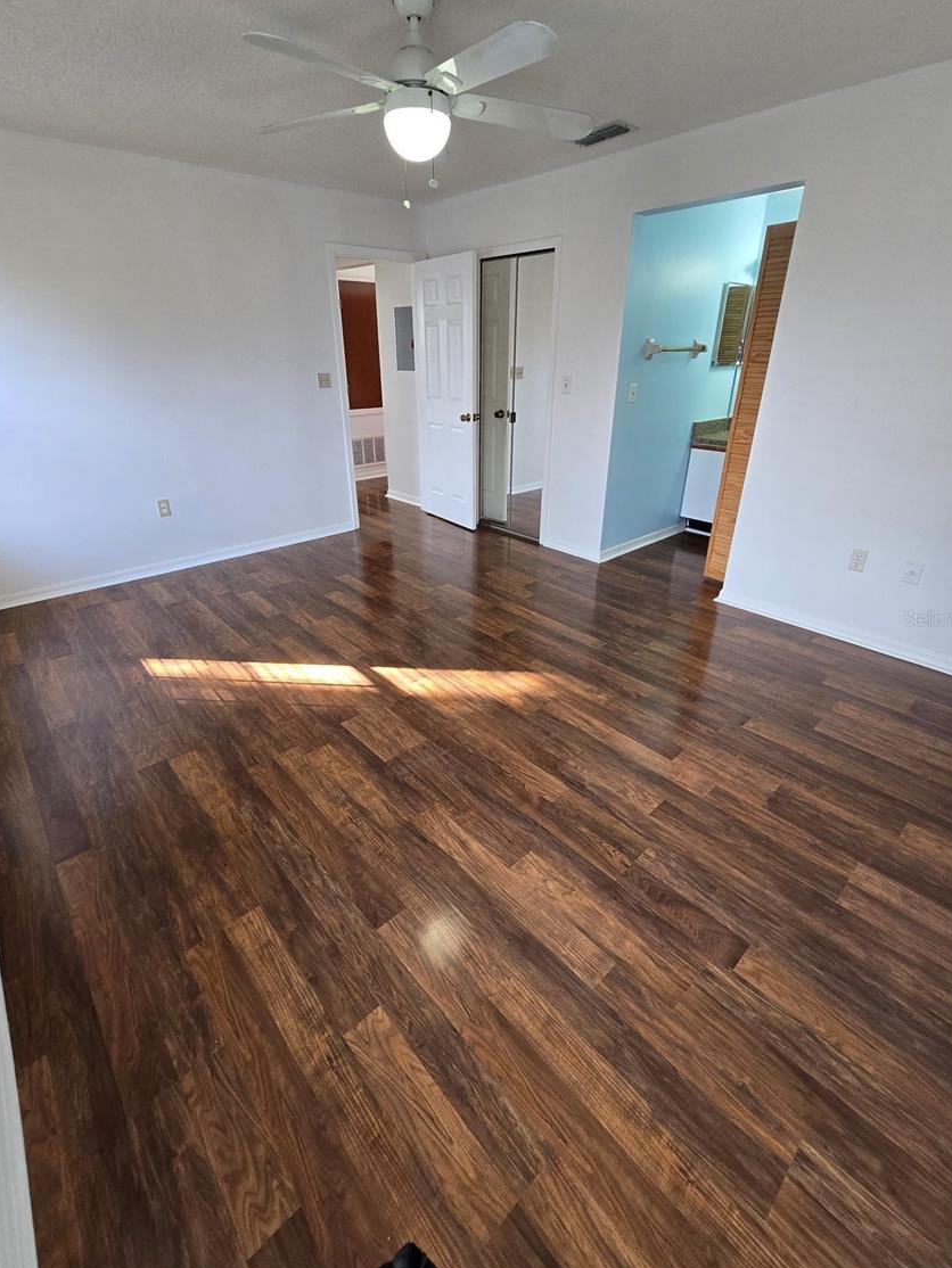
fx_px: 513
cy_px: 618
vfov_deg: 102.0
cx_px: 473
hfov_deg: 85.7
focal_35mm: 14
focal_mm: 2.2
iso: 125
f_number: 2.2
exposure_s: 1/60
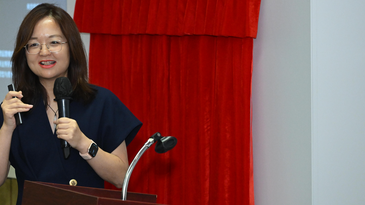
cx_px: 68
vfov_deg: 5.7
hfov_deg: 10.0
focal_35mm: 214
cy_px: 67
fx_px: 2071
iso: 4000
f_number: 5.6
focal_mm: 120
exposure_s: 1/200
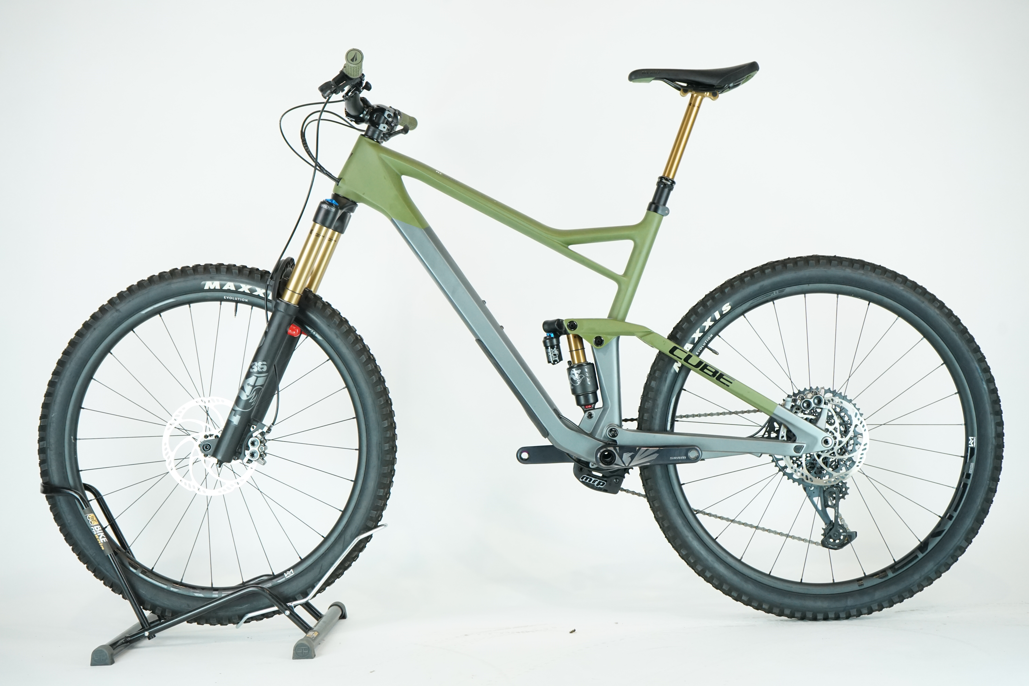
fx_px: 1429
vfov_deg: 27.0
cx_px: 514
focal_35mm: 50
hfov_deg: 39.6
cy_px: 343
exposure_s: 1/200
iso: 2000
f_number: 6.3
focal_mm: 50
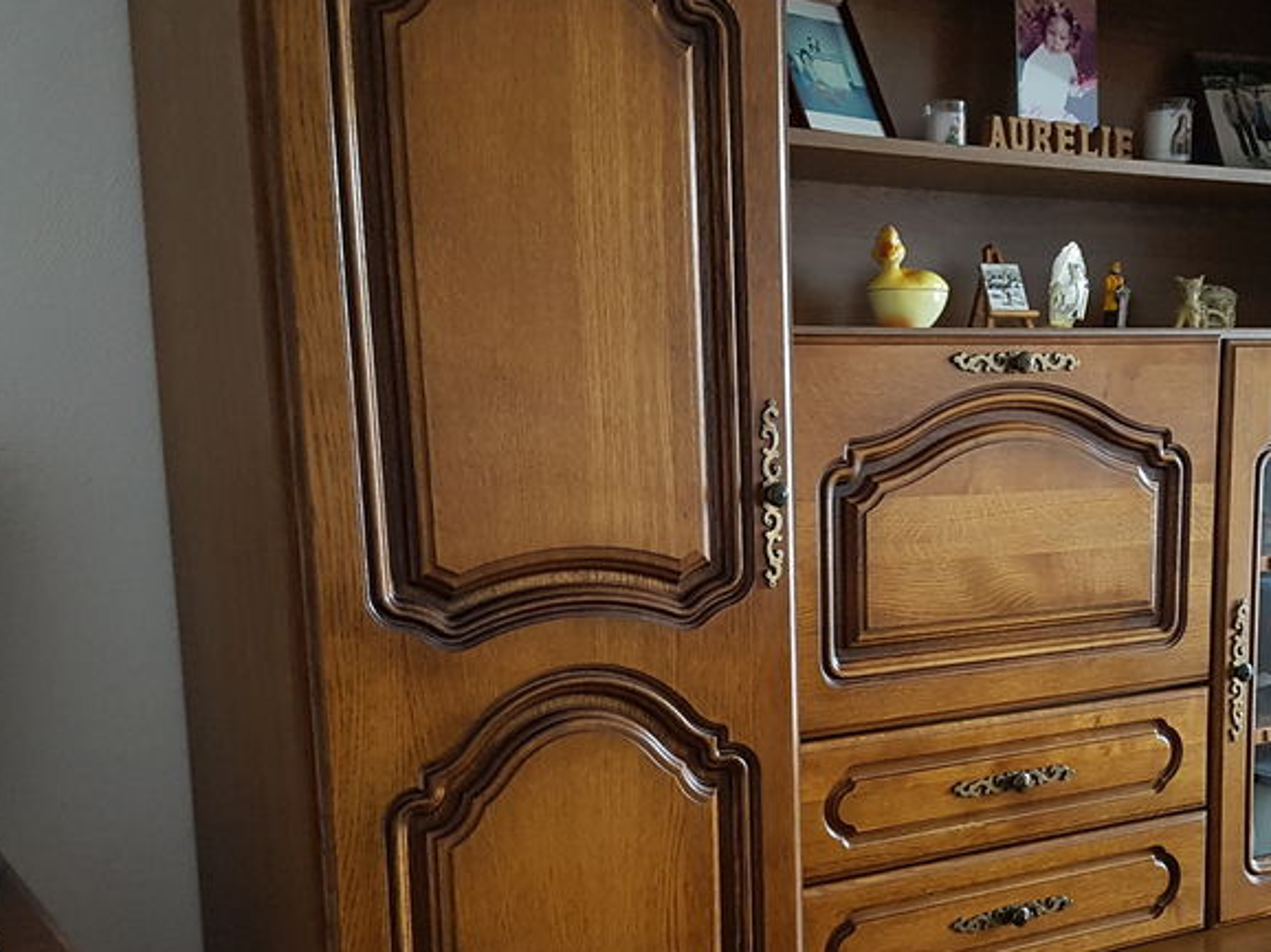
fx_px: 1652
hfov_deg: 41.7
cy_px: 695
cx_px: 805
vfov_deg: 31.7
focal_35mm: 45
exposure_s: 1/10
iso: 320
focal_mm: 4.2
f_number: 1.7
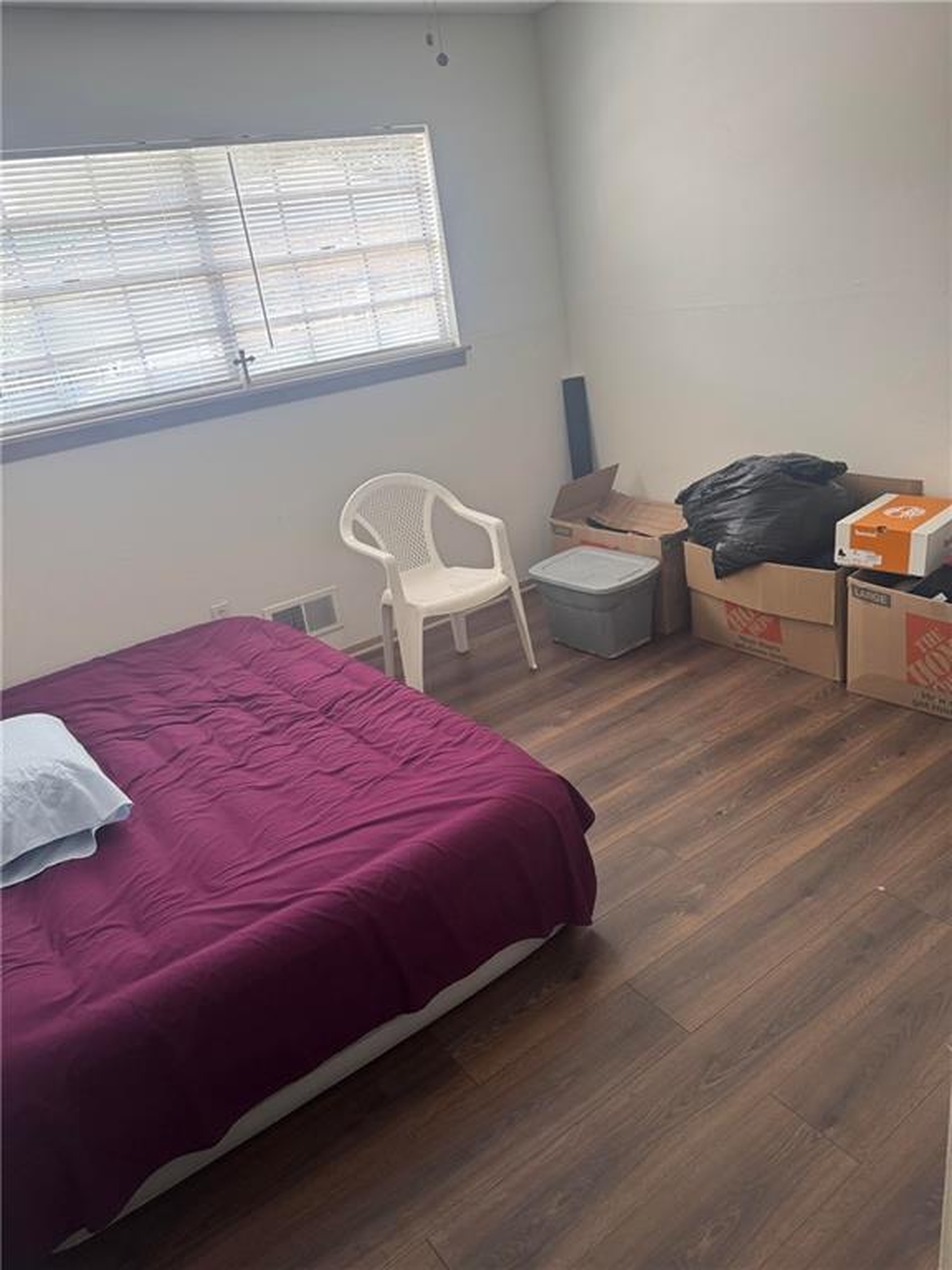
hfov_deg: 56.8
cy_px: 635
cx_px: 476
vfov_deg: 71.6
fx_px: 880
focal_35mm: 24
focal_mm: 6.76
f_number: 1.78
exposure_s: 1/121
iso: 200
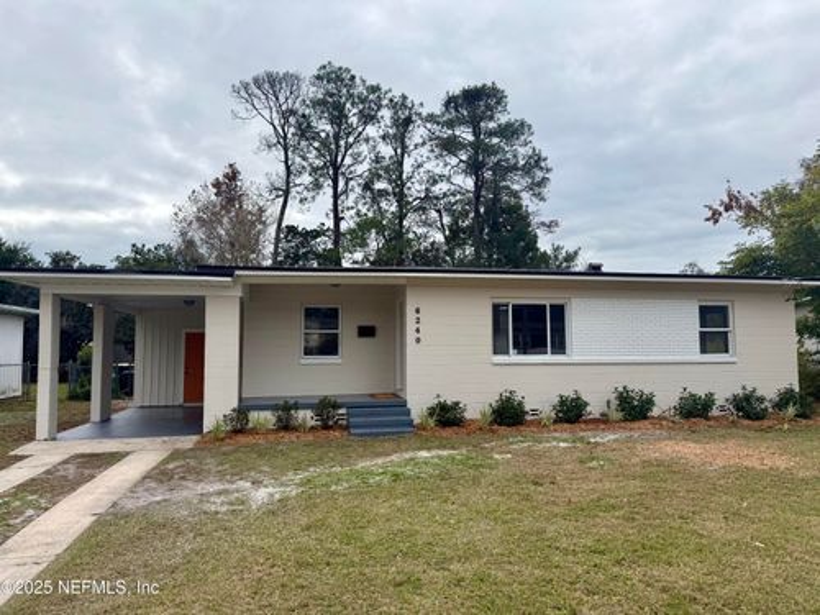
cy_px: 308
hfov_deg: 71.6
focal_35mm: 24
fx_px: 569
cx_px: 410
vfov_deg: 56.8
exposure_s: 1/4673
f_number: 1.78
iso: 80
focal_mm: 6.76
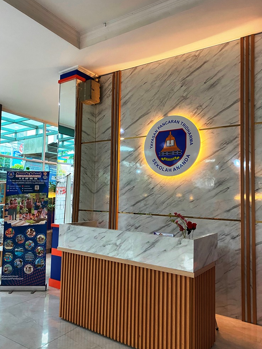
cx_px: 131
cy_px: 178
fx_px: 272
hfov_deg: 51.4
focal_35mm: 27
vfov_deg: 65.3
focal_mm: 4.25
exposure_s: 1/50
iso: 200
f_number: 1.8
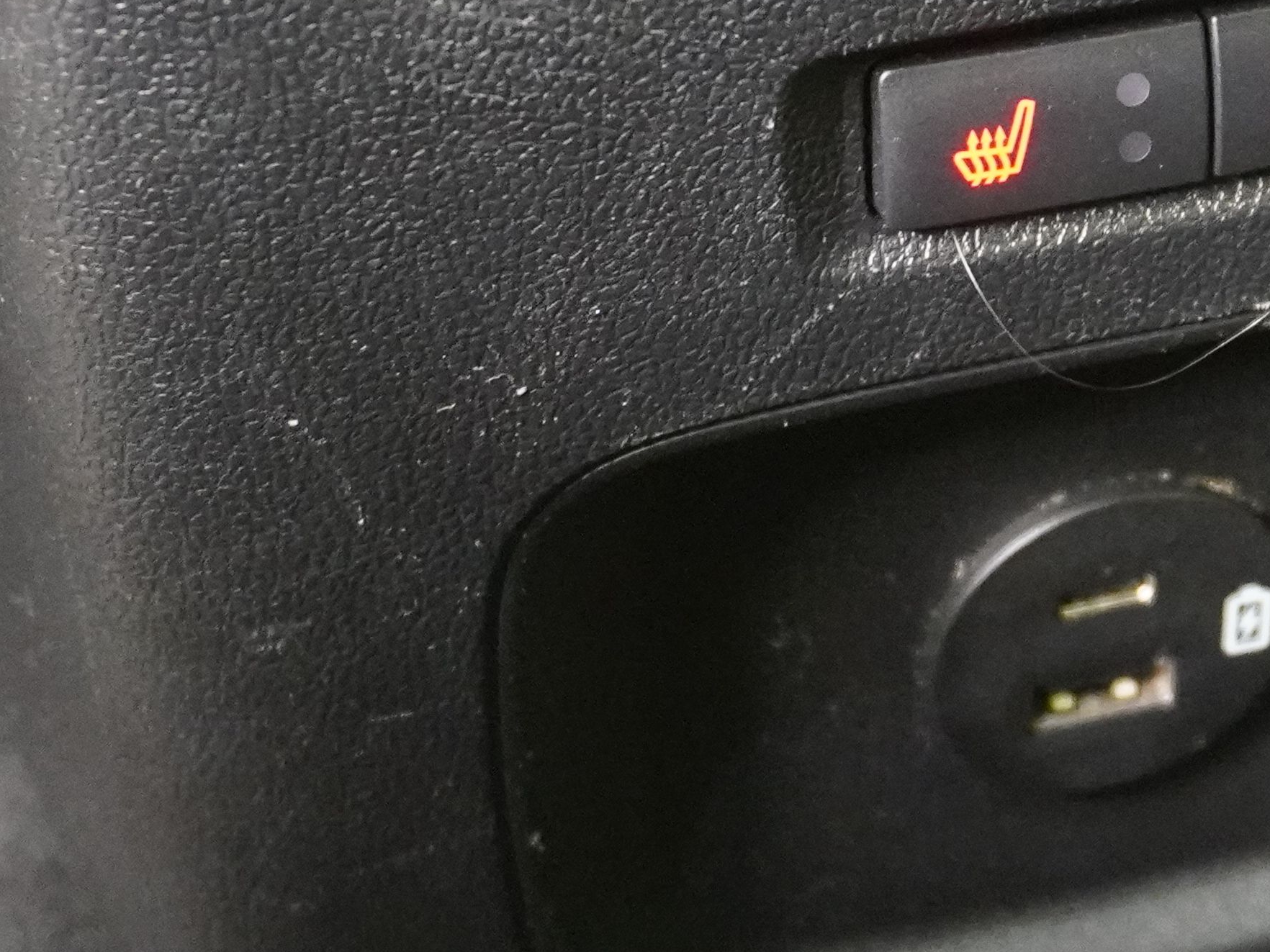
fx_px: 4499
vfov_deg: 12.0
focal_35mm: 123
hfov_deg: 15.8
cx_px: 1236
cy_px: 61
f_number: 4.5
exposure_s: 1/8
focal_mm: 25
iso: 6400
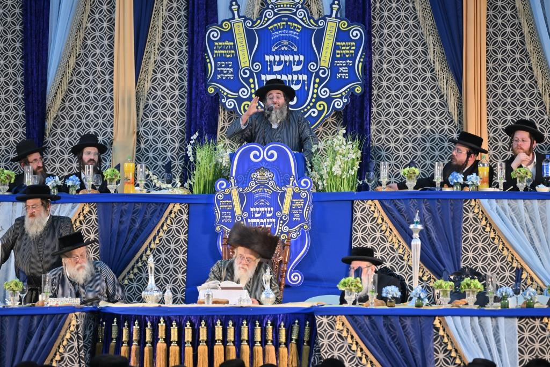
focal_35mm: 200
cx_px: 275
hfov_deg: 10.3
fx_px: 3056
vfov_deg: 6.9
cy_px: 184
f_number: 2.8
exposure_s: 1/320
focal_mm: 200
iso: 500
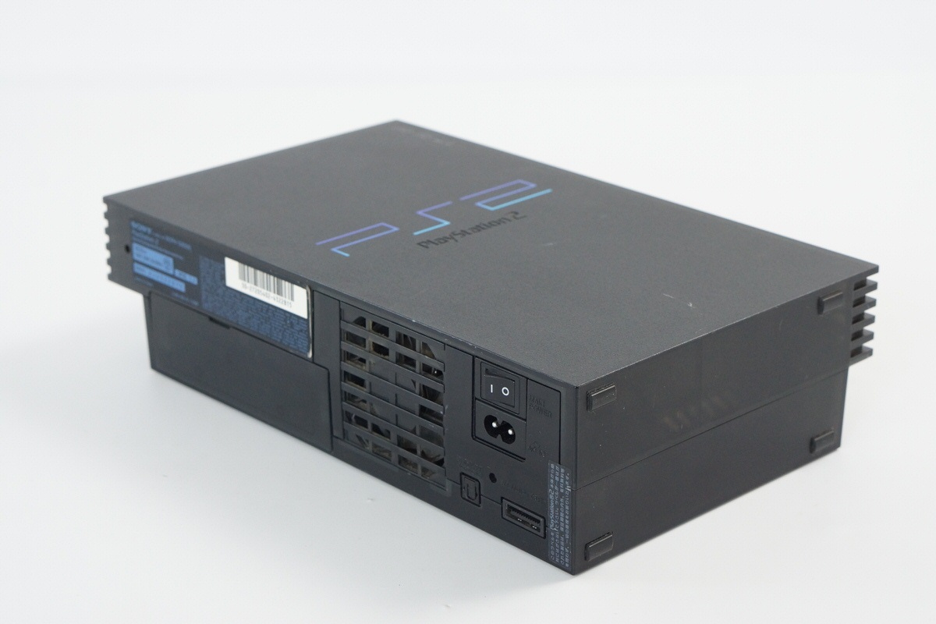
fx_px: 1950
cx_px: 468
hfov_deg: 27.0
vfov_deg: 18.2
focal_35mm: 75
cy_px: 312
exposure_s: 1/80
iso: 1000
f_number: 6.3
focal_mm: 50
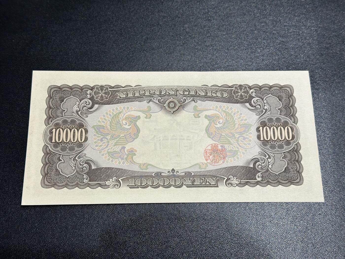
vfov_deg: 30.3
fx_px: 478
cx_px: 172
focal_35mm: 48
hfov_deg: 39.7
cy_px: 130
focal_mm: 6.86
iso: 125
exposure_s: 1/50
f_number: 1.78
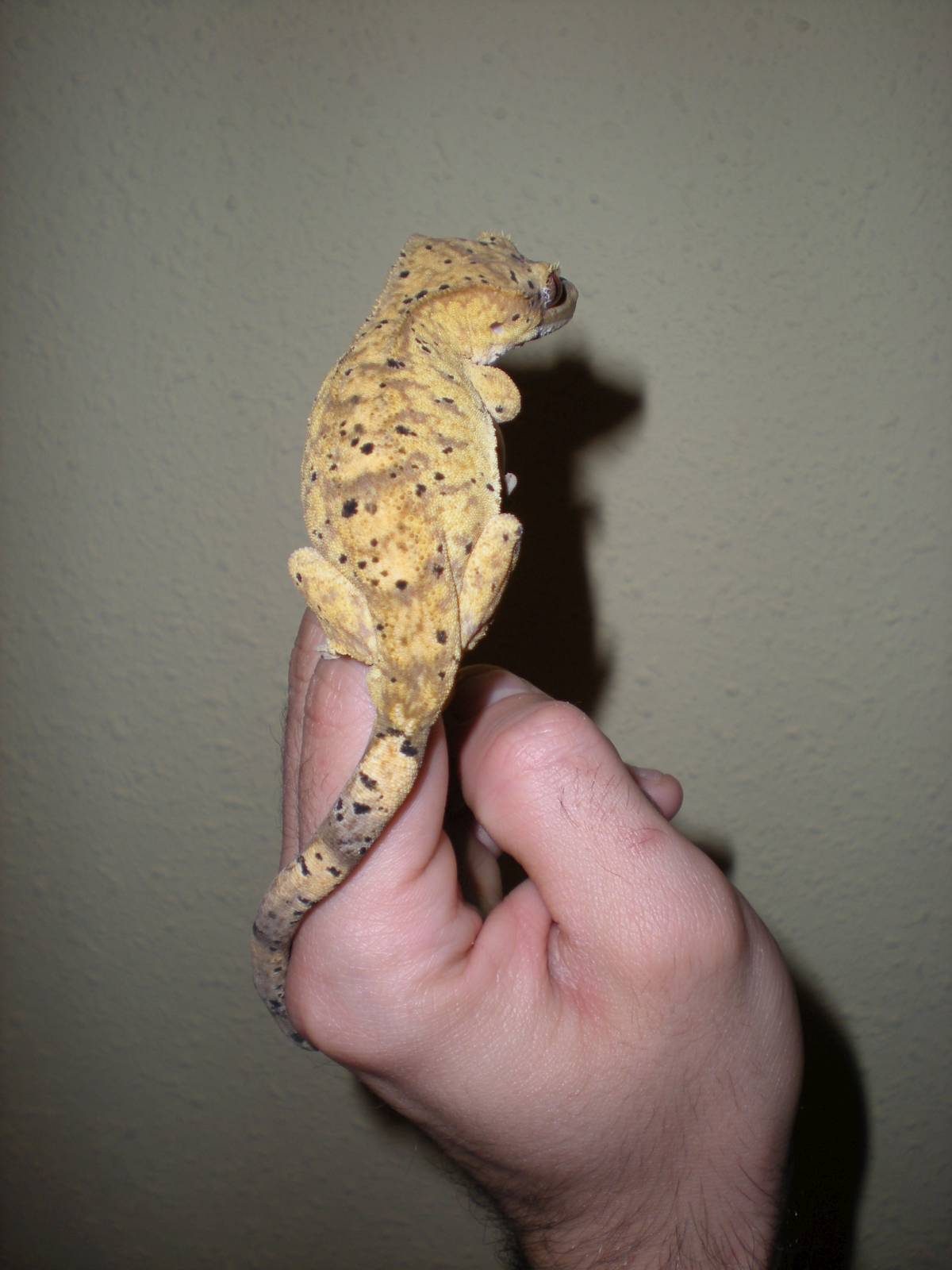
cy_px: 635
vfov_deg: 49.0
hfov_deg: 37.7
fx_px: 1393
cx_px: 476
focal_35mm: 38
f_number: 3.1
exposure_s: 1/60
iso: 64
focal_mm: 6.3
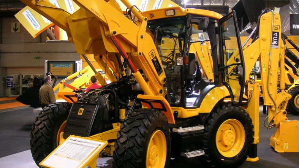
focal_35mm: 41
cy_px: 88
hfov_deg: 49.4
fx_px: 325
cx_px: 151
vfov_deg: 29.0
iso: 100
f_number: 2.8
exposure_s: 1/45
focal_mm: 6.1
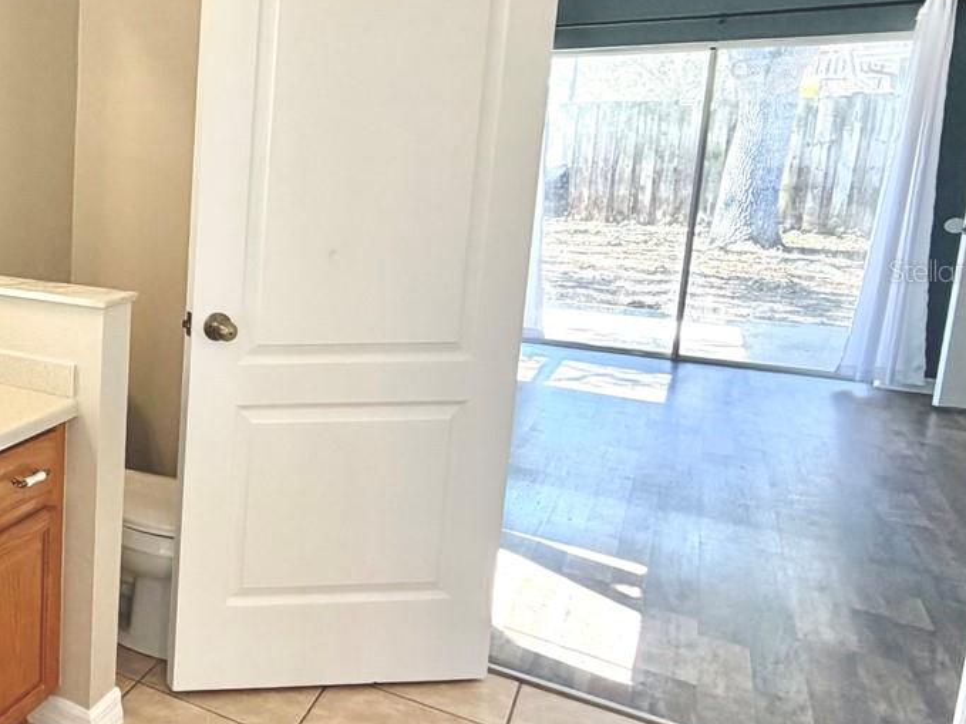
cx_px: -115
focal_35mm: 33
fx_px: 921
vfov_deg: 42.6
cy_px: 270
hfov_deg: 42.4
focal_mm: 2.22
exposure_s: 1/120
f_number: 2.2
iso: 125
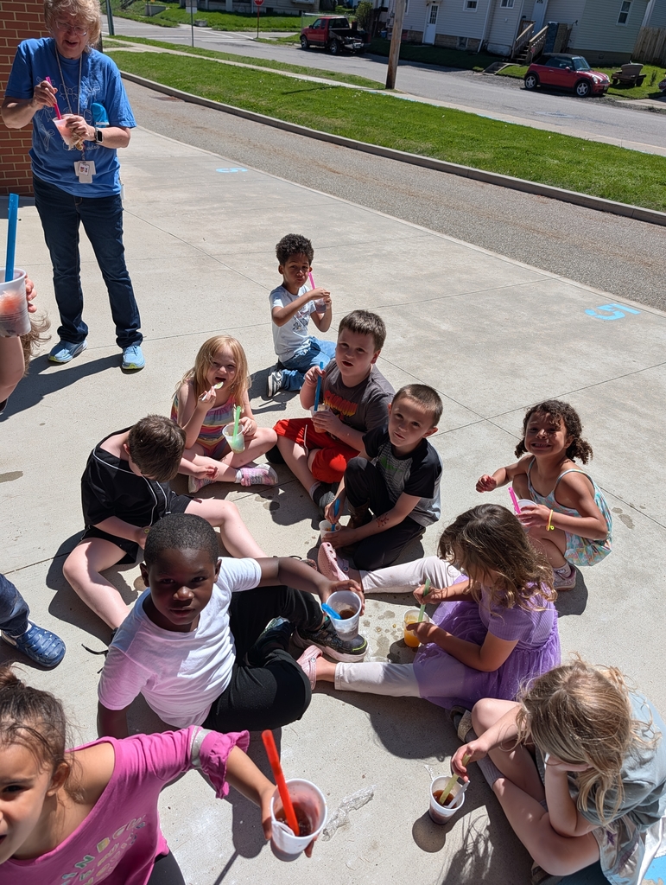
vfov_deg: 71.5
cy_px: 442
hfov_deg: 56.9
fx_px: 614
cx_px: 333
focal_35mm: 24
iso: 20
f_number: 1.68
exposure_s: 1/13158
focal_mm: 6.9
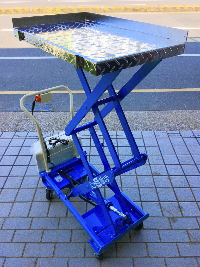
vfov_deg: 61.7
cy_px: 134
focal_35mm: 29
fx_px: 223
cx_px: 100
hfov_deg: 48.2
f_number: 2.2
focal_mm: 4.15
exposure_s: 1/1637
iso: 25
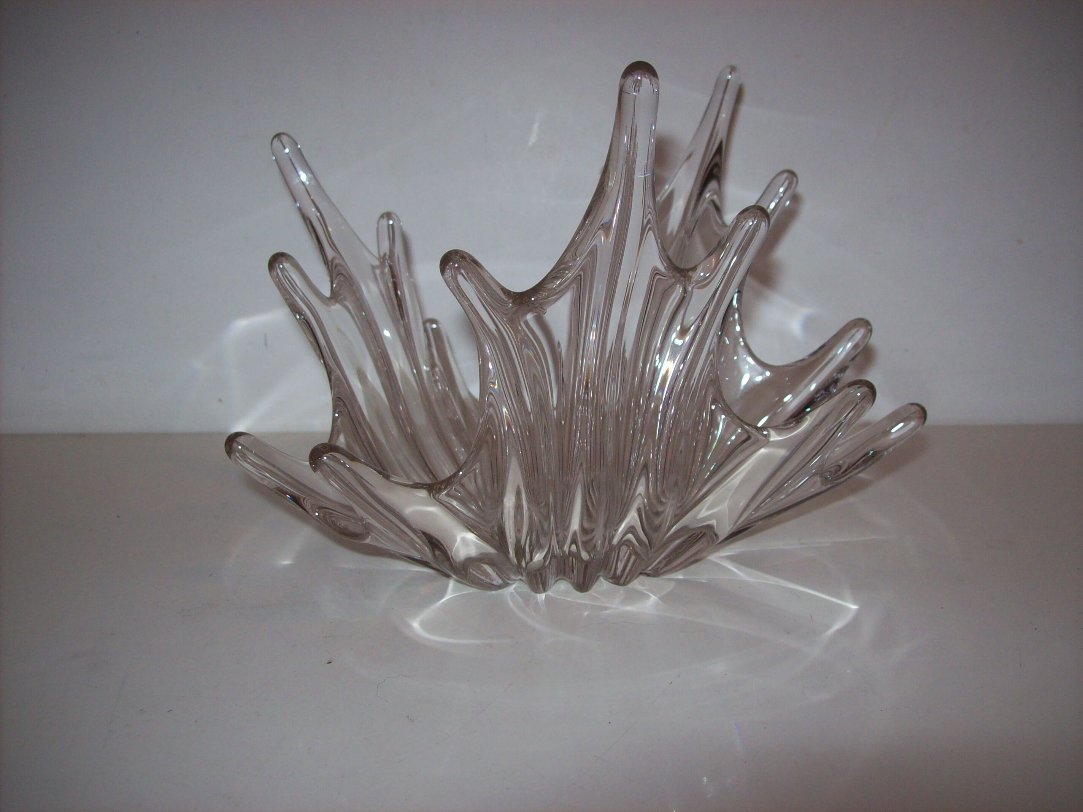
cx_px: 542
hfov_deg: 51.4
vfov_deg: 39.6
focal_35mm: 36
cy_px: 406
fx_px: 1126
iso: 80
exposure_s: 1/64
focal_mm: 6
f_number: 2.7
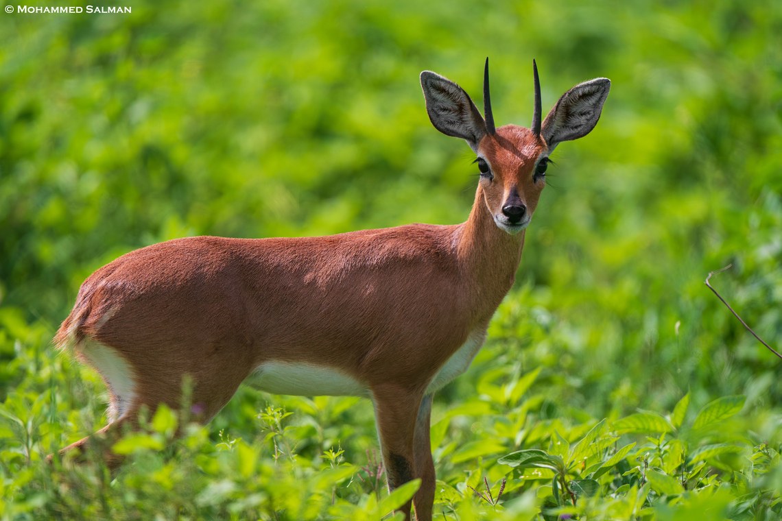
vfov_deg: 2.3
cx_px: 391
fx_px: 13032
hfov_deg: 3.4
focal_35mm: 600
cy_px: 260
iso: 1000
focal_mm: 600
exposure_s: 1/8000
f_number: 4
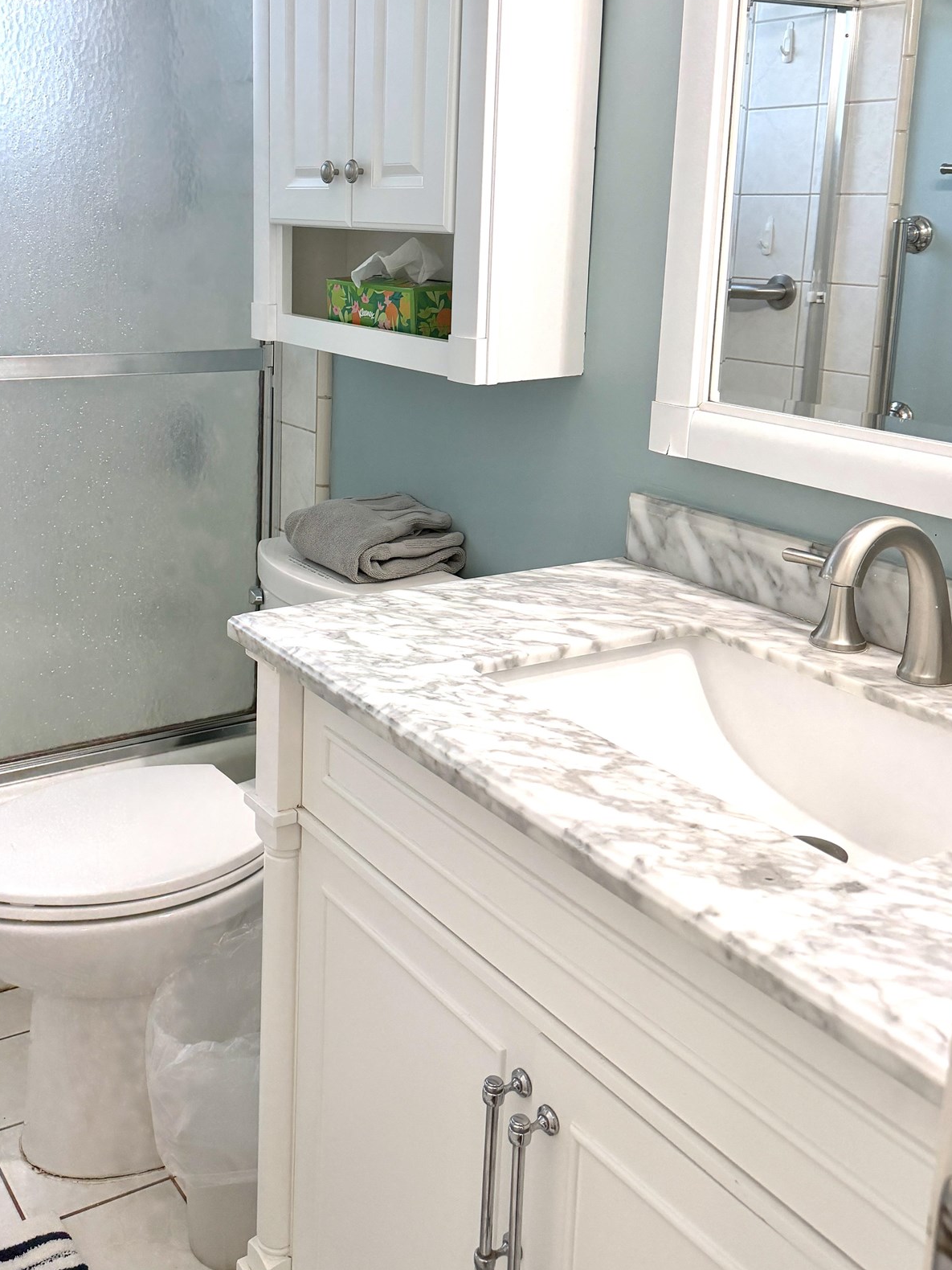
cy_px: 428
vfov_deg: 51.7
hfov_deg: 40.0
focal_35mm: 35
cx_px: 293
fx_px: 1283
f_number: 1.78
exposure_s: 1/214
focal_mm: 6.76
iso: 160
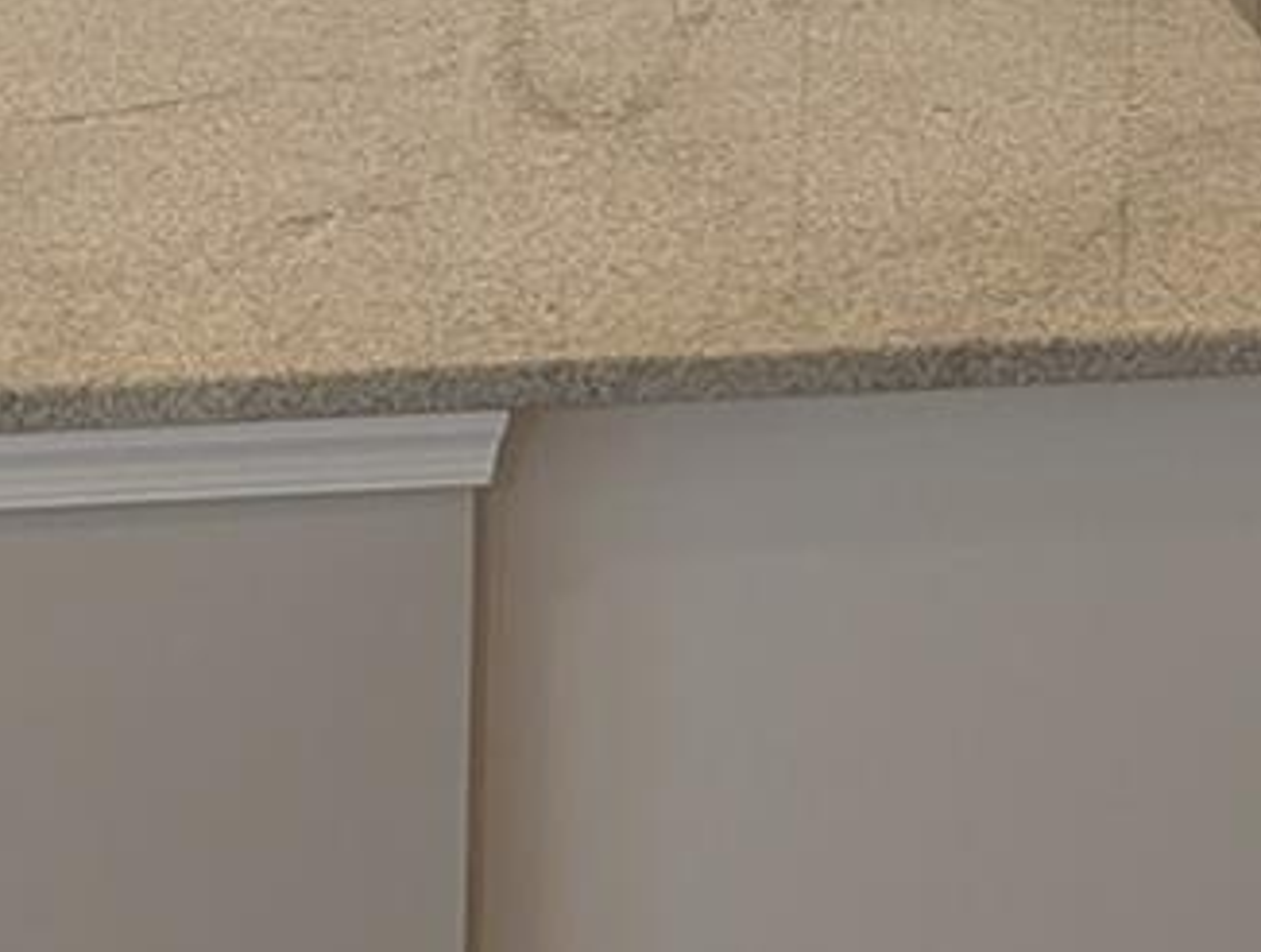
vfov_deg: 16.5
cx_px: 843
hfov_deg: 25.8
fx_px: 2738
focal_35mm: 75
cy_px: -759
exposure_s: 1/40
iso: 52
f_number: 1.95
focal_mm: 2.23
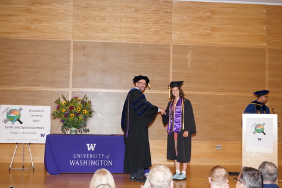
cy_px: 94
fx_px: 399
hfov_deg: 38.9
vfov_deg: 26.5
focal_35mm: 51
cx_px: 141
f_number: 4.5
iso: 1600
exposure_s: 1/100
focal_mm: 51
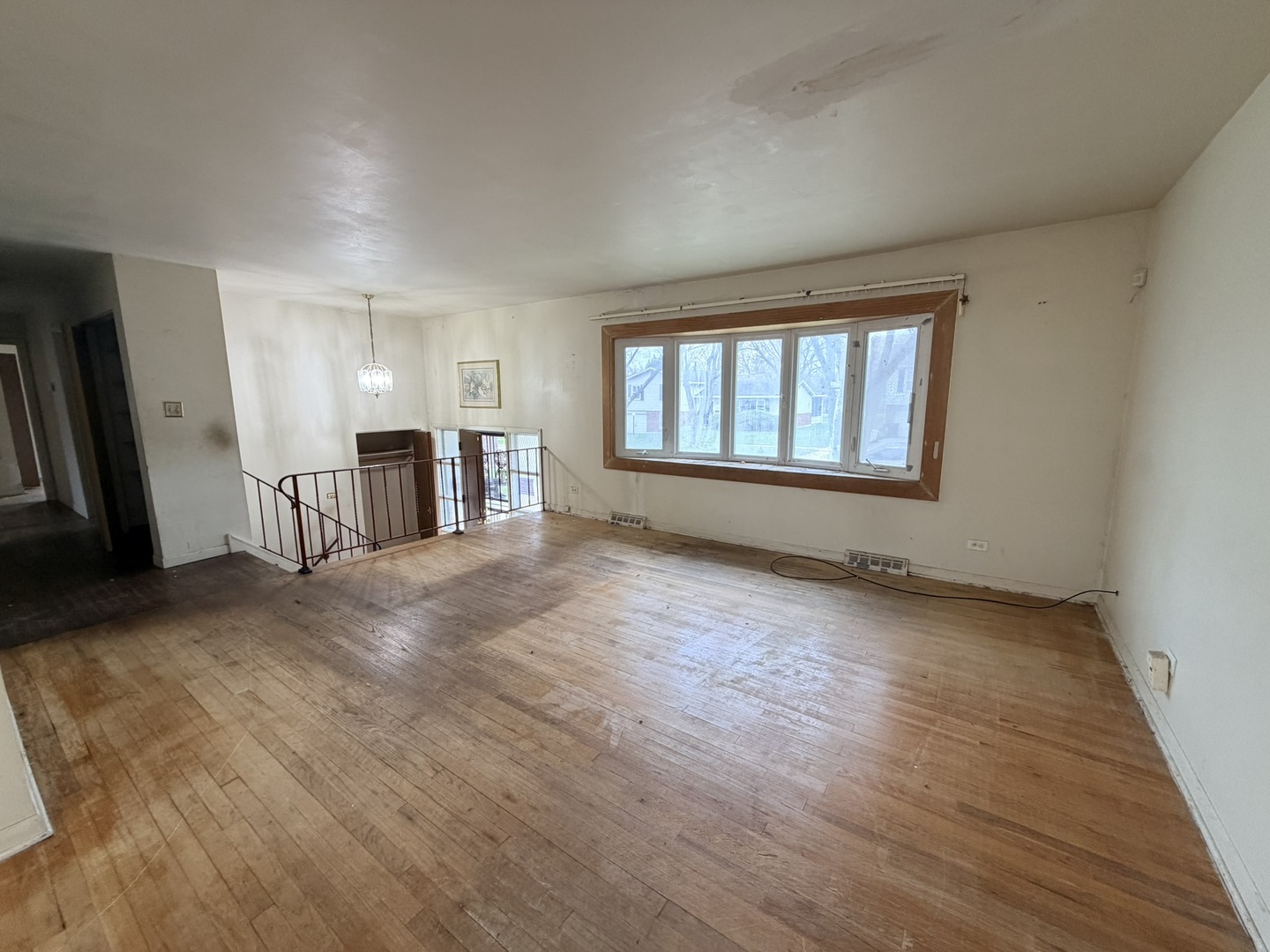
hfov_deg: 102.1
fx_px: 514
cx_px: 635
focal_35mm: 14
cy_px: 476
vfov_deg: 85.7
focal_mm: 2.22
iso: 200
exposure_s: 1/60
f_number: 2.2
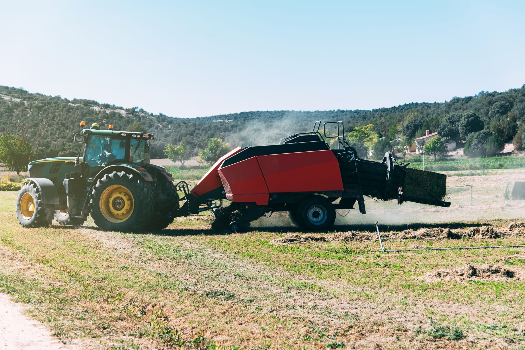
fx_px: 977
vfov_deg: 20.3
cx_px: 263
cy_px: 172
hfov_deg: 30.1
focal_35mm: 67
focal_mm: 62
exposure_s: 1/400
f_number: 4
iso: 100
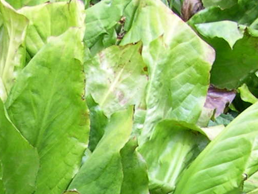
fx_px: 1267
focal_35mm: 170
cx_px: -160
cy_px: 414
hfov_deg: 11.1
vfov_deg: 8.2
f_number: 2.8
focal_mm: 8
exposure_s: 1/314
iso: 100
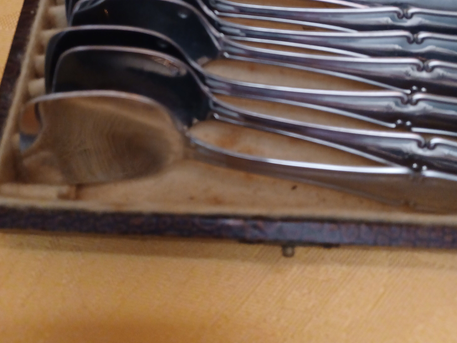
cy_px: 54
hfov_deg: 54.0
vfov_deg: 39.6
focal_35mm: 34
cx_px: 230
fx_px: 449
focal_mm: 4.6
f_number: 1.8
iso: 1250
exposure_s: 1/20
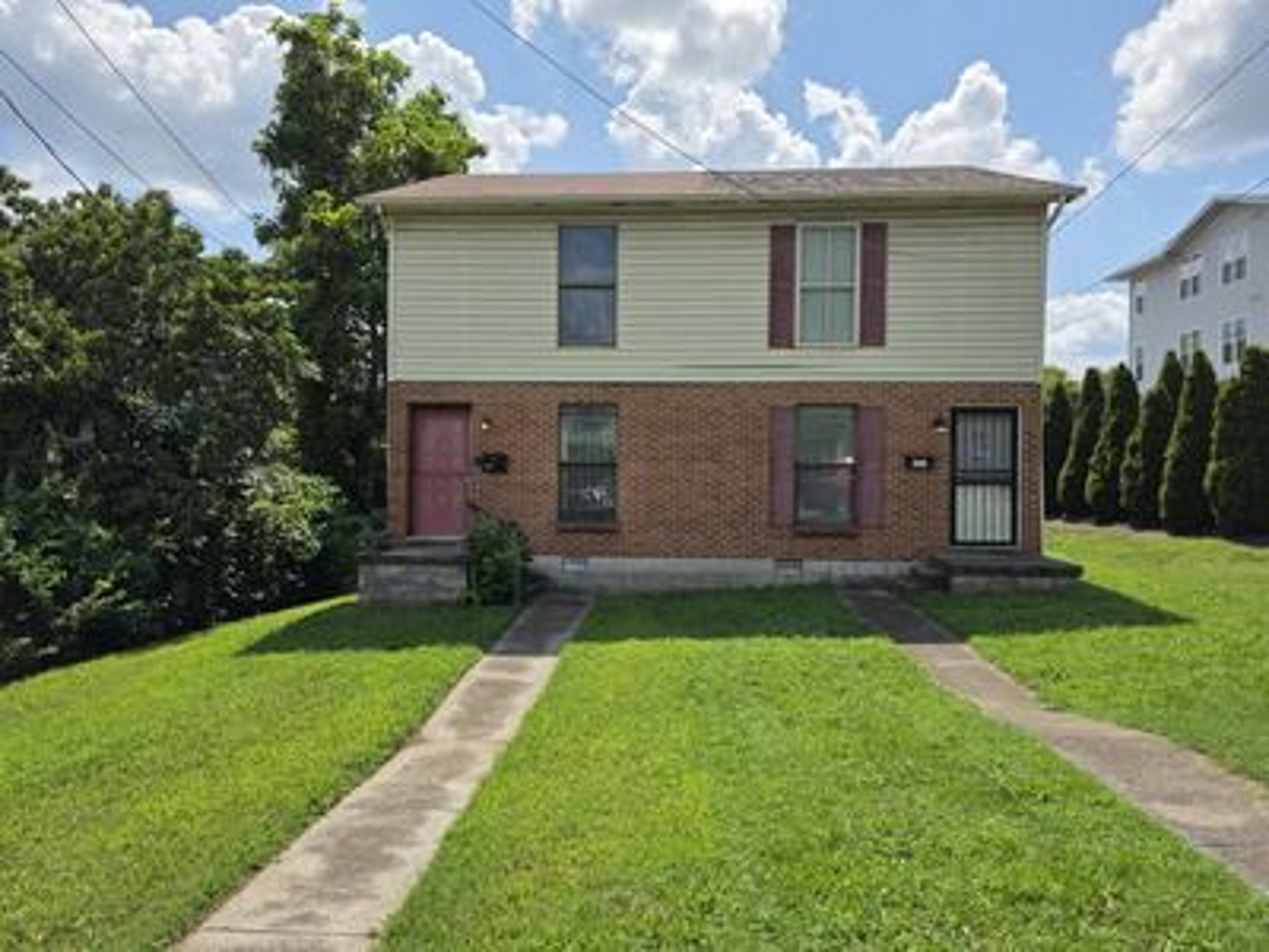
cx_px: 634
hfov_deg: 73.9
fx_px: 843
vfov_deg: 58.9
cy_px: 476
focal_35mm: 23
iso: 80
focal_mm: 6.3
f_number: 1.7
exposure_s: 1/7626
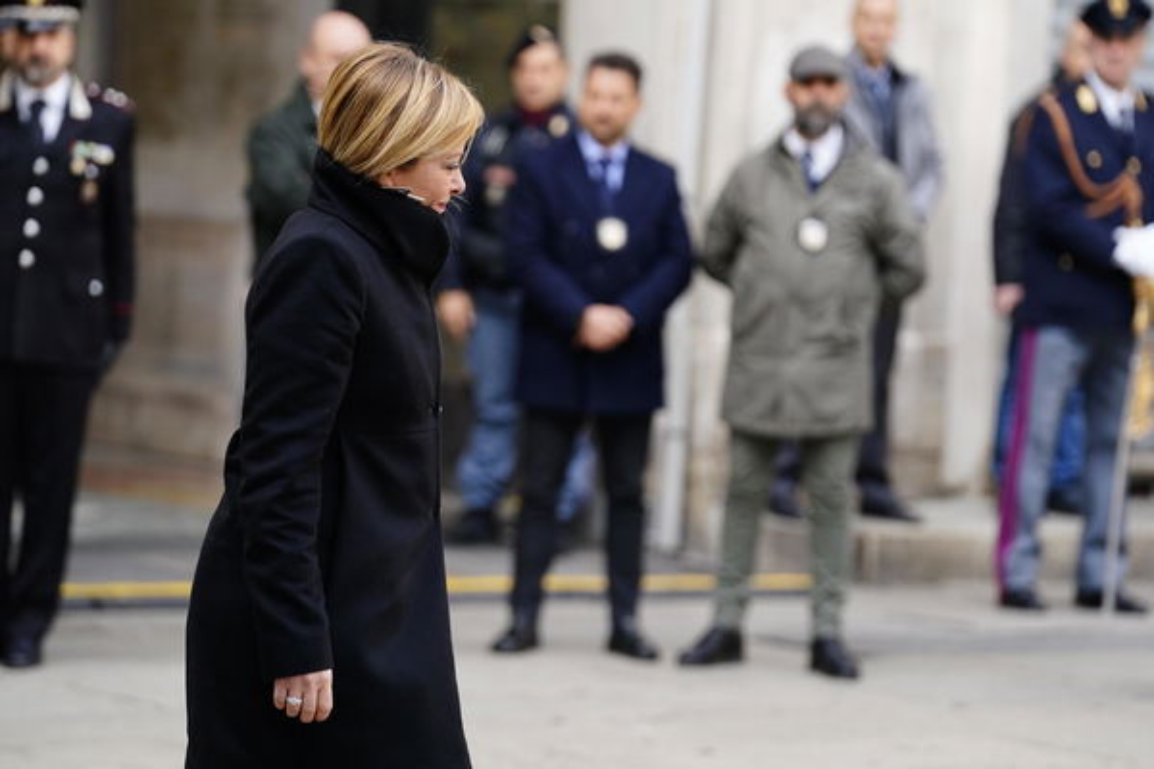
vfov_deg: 7.9
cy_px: 384
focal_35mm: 173
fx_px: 5545
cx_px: 577
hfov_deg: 11.9
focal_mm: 173
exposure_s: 1/800
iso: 800
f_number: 4
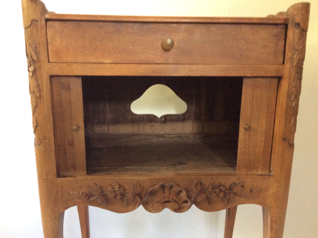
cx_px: 159
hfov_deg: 56.9
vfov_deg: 44.1
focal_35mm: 32
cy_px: 119
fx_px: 294
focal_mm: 3.3
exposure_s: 1/20
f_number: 2.4
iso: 320
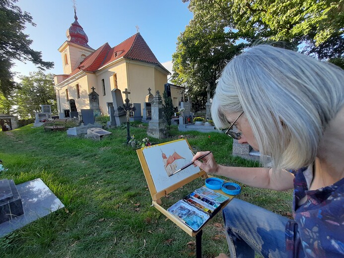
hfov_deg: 106.2
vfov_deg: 89.9
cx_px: 172
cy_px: 129
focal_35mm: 13
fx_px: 129
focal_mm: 1.42
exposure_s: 1/145
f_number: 2.2
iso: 40
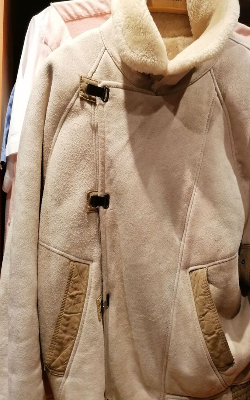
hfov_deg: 43.0
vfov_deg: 64.6
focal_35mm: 29
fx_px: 316
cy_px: 200
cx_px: 146
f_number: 1.8
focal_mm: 4.75
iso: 200
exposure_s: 1/33.3
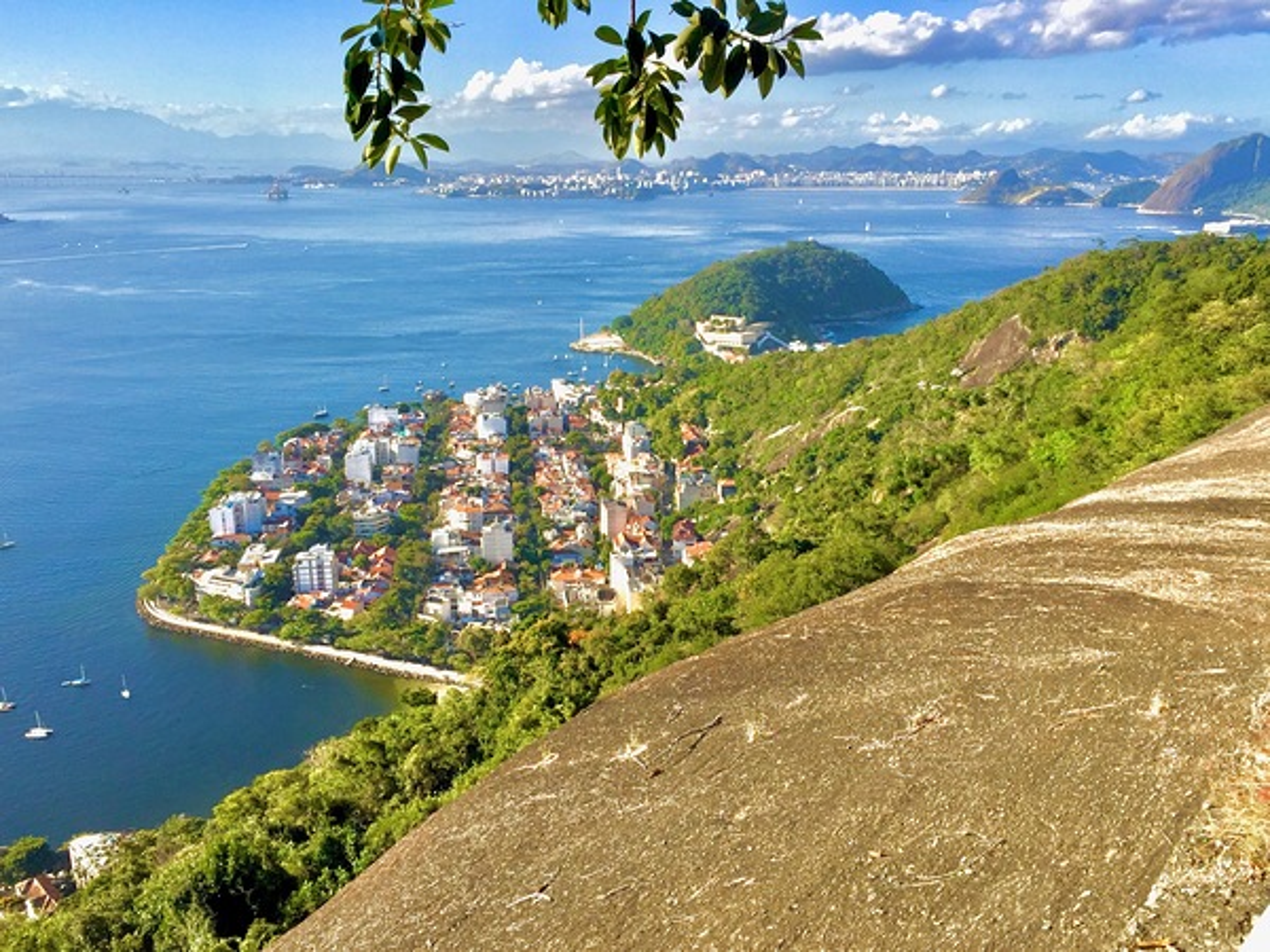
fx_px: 1064
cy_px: 476
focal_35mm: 29
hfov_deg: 61.7
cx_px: 635
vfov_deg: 48.2
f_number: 2.2
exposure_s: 1/1364
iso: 32
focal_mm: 4.15
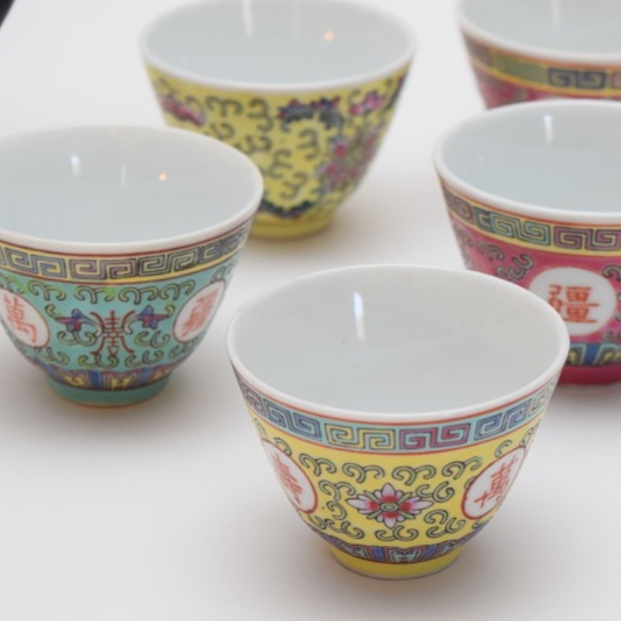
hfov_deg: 11.3
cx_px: 384
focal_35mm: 154
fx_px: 3124
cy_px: 289
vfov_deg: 11.4
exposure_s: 1/60
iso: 800
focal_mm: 55
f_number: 5.6
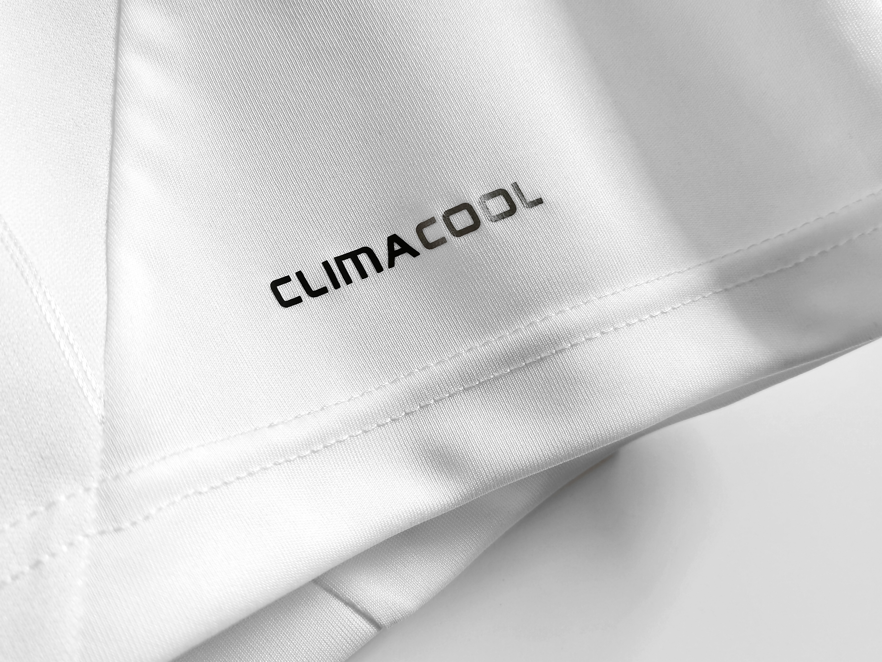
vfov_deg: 38.7
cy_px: 331
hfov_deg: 50.1
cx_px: 441
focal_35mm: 37
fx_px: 943
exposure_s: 1/50
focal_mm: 5.58
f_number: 1.8
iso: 100
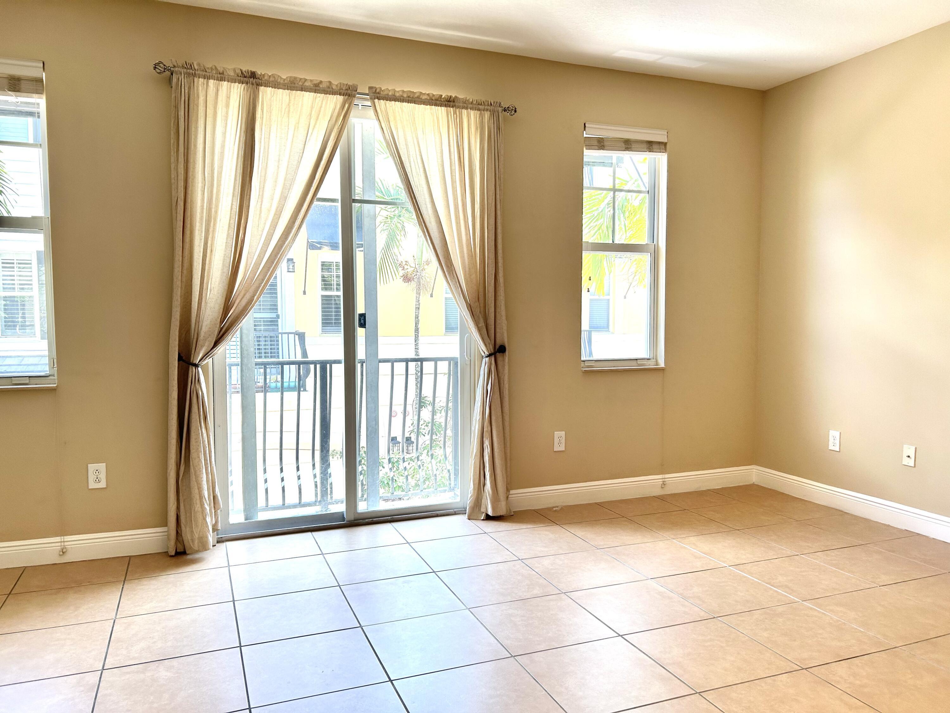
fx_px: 714
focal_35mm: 26
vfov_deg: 53.1
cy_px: 356
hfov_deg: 67.3
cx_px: 475
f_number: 1.5
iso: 40
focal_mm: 5.7
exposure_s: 1/245
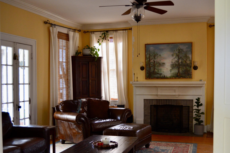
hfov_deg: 41.9
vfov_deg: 28.5
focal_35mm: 47
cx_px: 123
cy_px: 92
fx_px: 300
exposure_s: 1/40
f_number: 4
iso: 800
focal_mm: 26
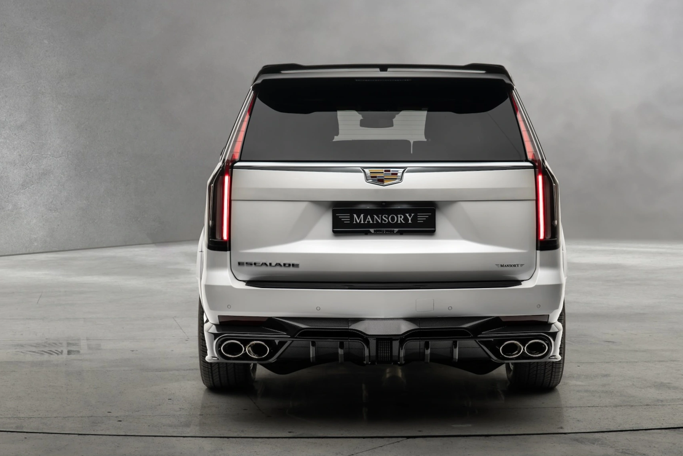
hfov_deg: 29.6
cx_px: 383
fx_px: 1290
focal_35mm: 68
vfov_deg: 20.0
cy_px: 203
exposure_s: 1/10
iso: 200
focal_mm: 54
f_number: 14
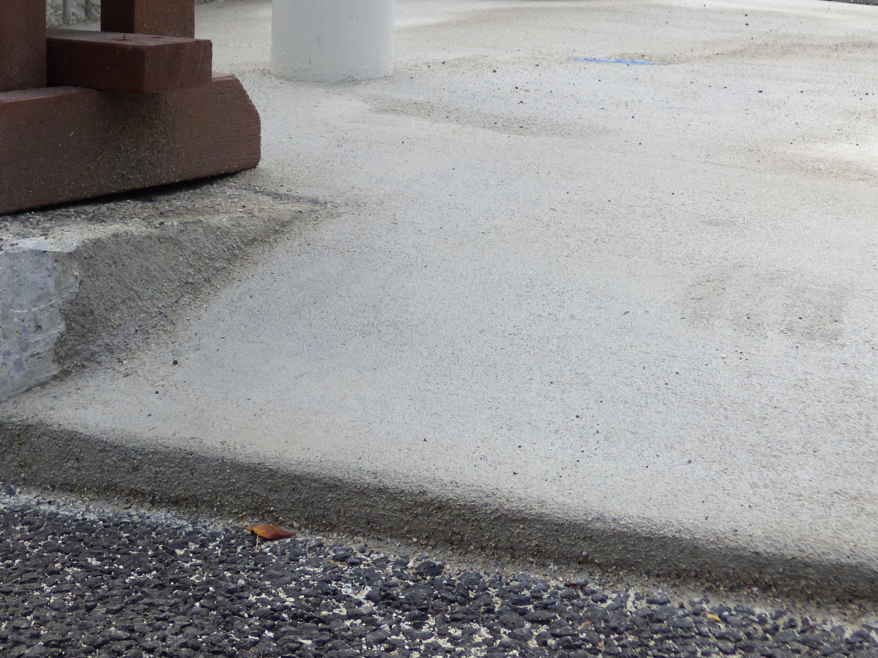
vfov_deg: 19.0
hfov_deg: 25.2
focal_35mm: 77
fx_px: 1953
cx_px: 310
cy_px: 155
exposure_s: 1/500
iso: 100
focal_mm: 6.8
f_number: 3.5
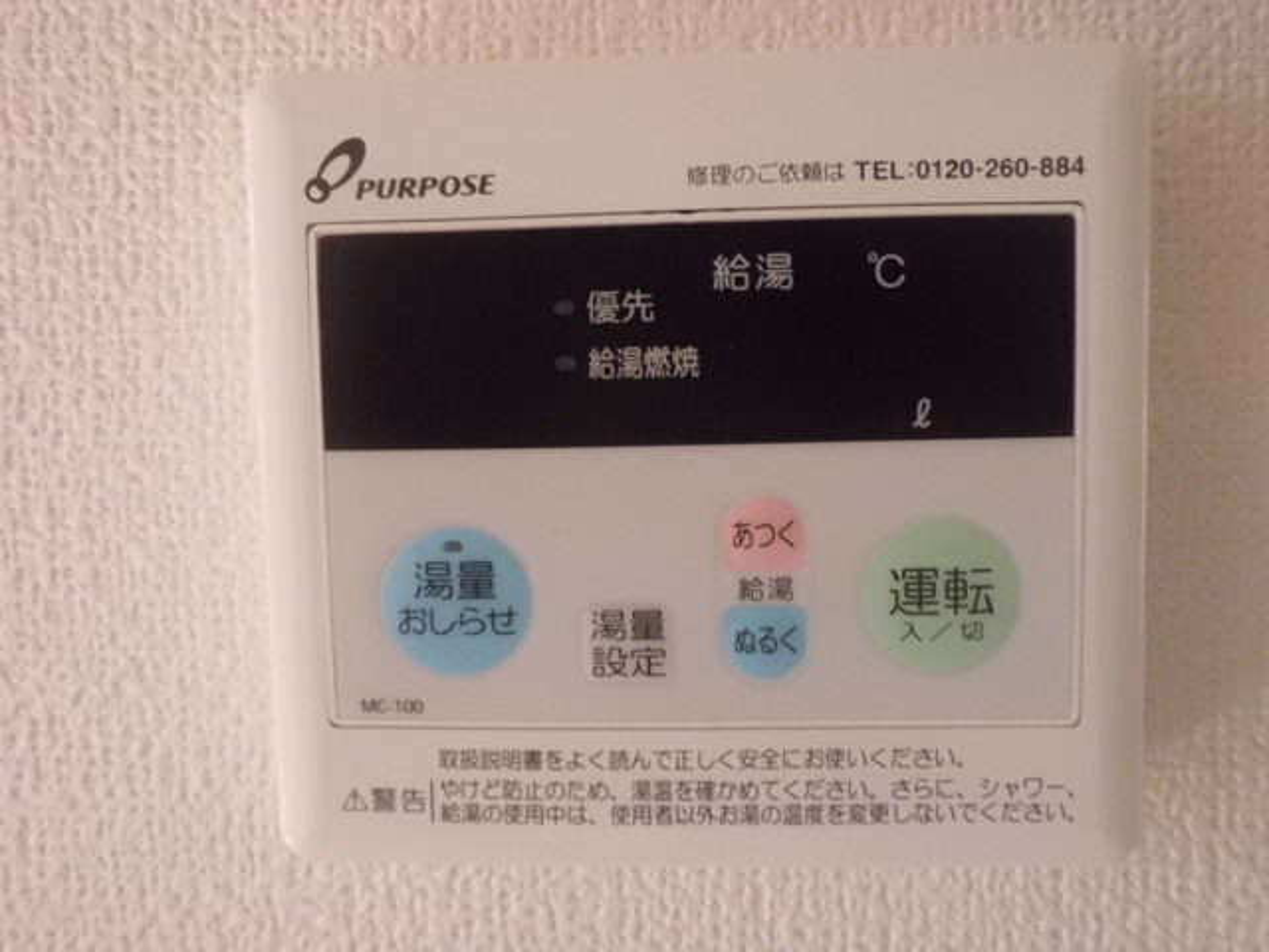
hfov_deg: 58.4
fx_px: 1136
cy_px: 476
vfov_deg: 45.4
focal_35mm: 31
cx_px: 634
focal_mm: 5.5
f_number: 2.9
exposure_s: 1/60
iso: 400
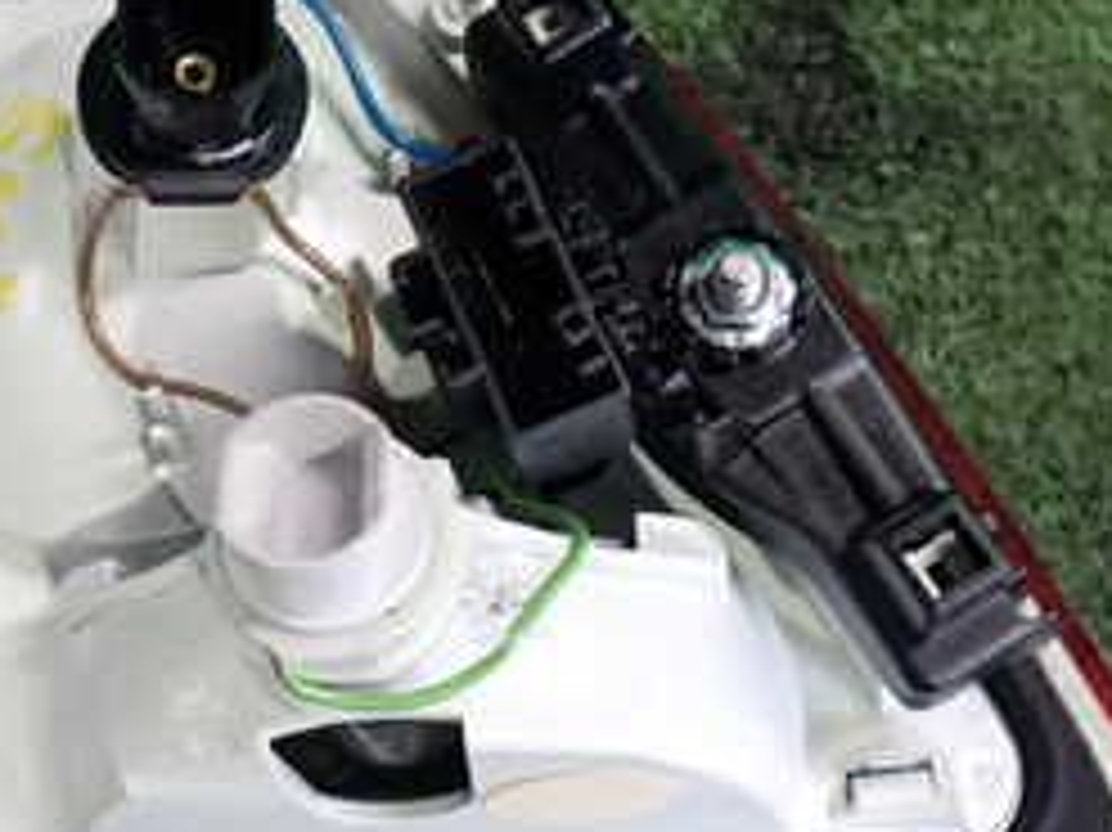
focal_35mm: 73
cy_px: 283
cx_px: 180
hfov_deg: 26.1
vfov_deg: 20.1
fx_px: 2344
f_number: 2.3
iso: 250
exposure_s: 1/30
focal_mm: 5.4
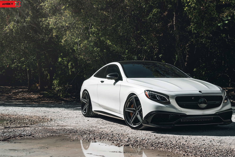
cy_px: 75
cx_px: 125
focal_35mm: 54
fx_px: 353
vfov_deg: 25.1
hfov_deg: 36.9
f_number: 7.1
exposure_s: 1/250
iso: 160
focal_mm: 50
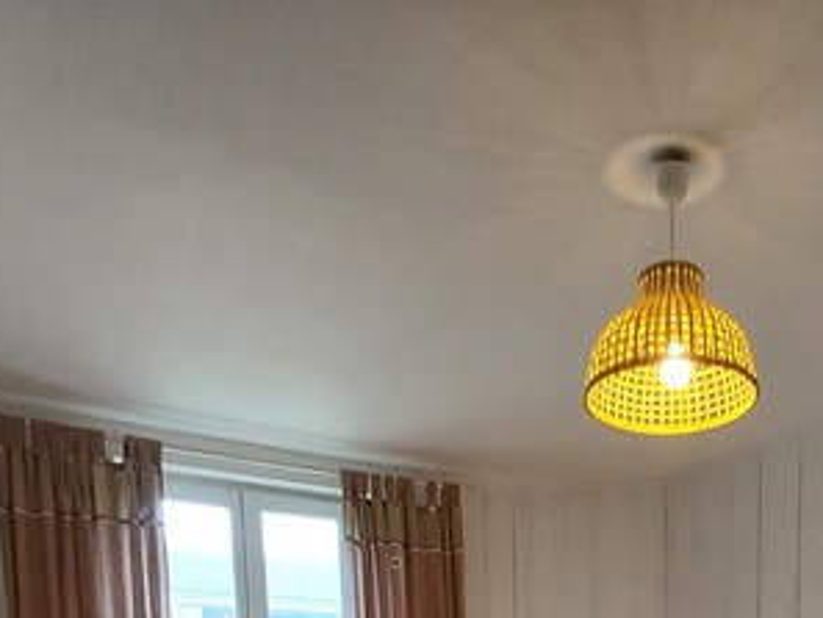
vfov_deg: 30.7
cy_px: 829
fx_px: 832
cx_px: 646
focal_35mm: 35
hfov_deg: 49.8
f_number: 2.2
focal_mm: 1.42
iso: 125
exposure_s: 1/50
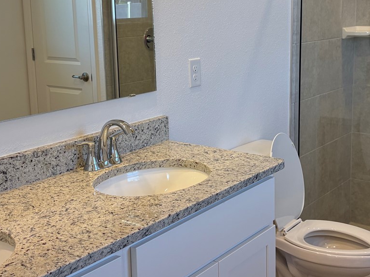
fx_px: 577
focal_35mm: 54
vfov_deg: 27.0
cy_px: 106
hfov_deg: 35.4
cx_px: 216
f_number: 1.6
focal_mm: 5.96
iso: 100
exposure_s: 1/172
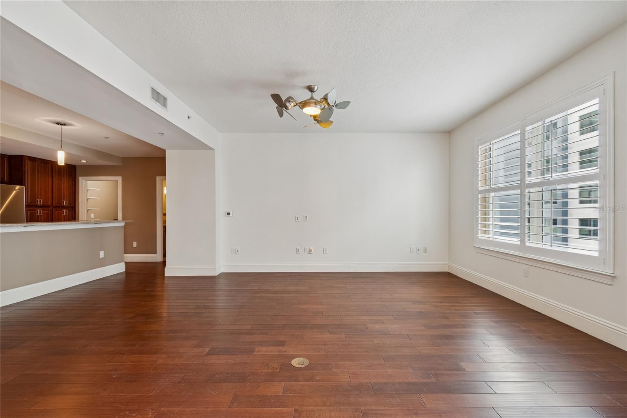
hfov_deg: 100.4
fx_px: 261
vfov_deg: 77.3
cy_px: 209
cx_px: 314
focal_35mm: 15
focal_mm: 10
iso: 500
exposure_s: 1/25
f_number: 7.1
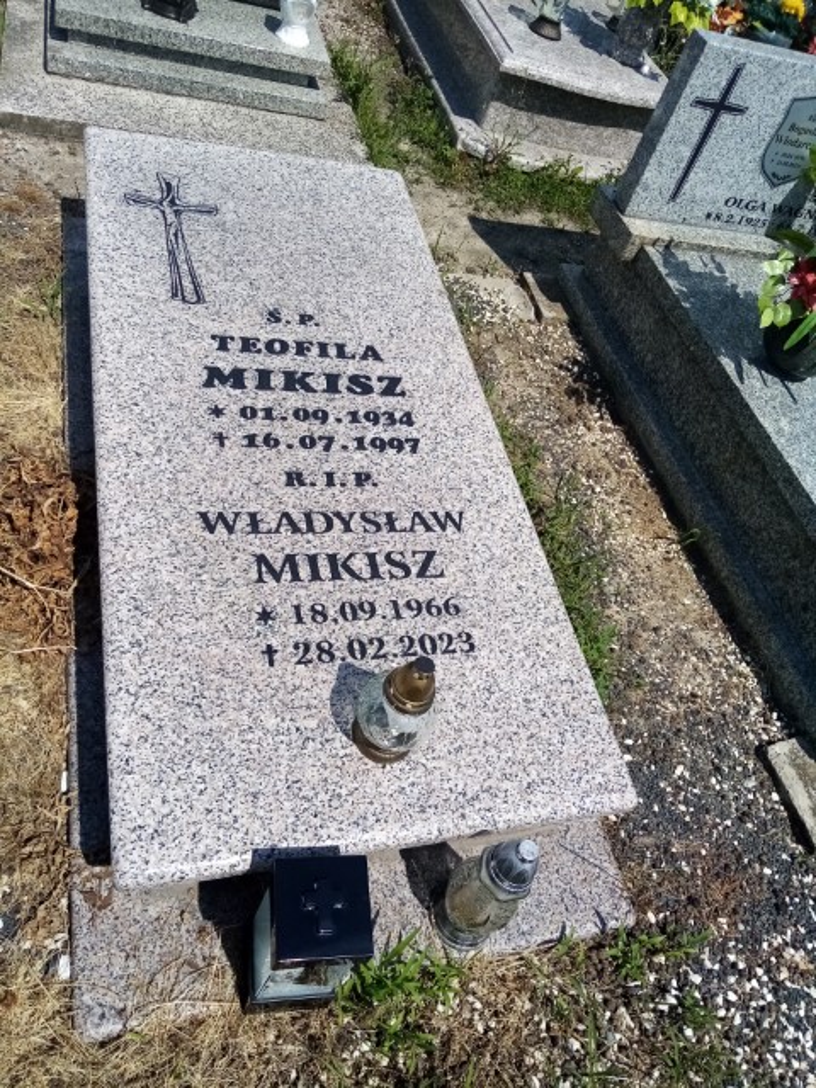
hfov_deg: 53.1
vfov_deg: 67.3
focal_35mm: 26
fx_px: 817
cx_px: 408
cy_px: 544
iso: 108
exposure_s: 1/2392
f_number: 1.8
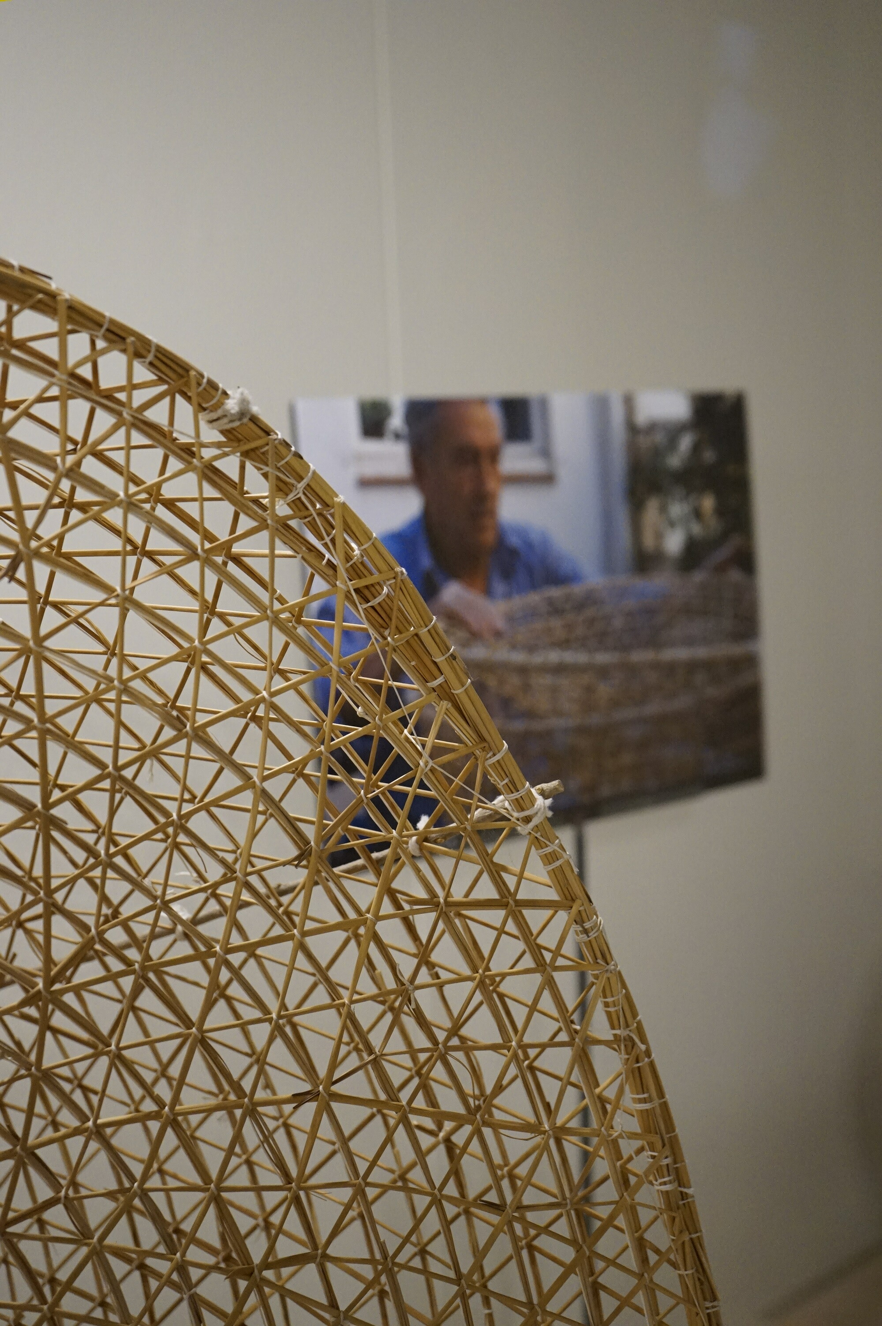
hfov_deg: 25.5
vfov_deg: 37.5
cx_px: 441
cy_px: 663
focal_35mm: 53
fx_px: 1951
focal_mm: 53
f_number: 5
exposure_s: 1/160
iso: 5000
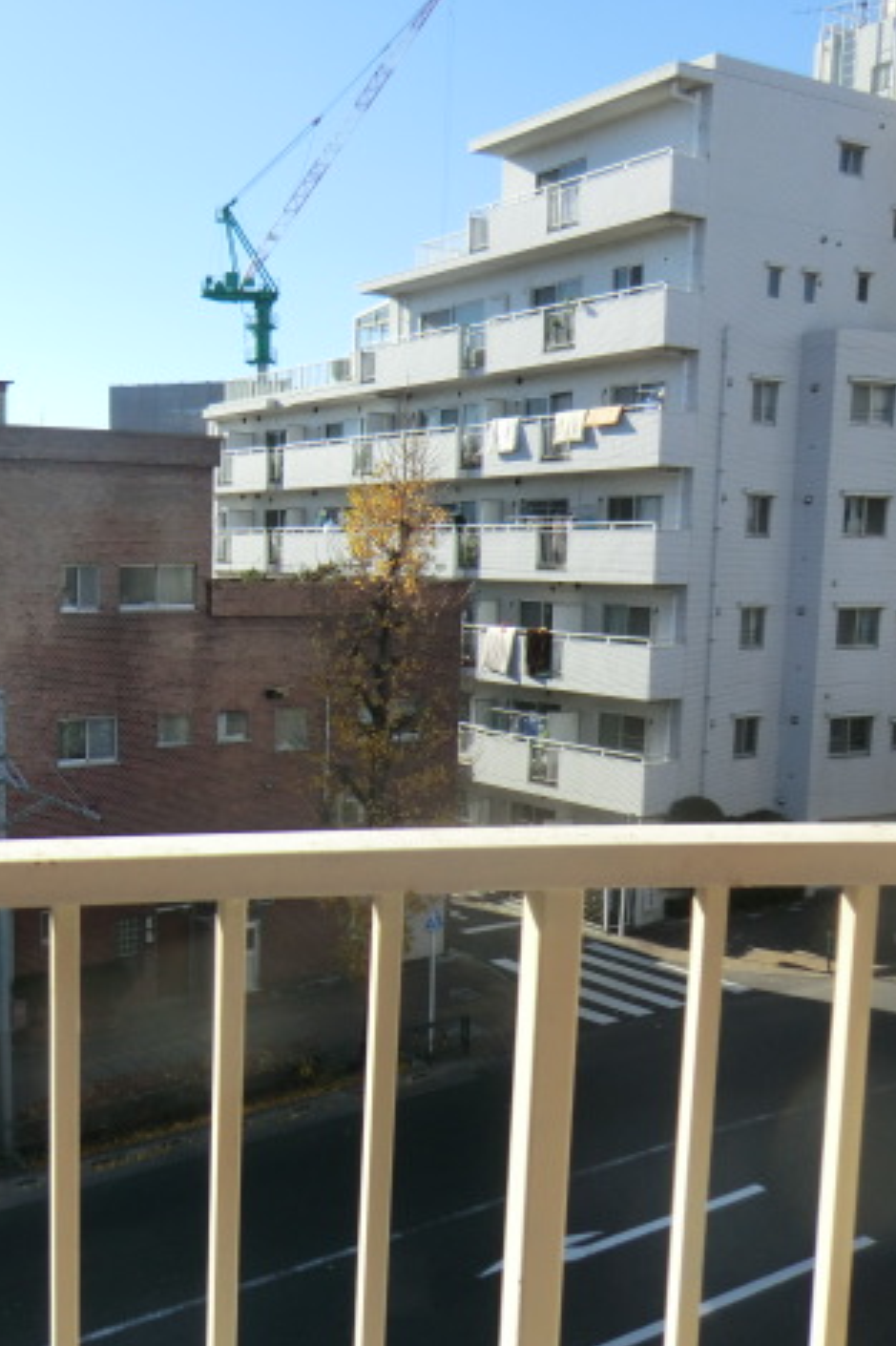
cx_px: 92
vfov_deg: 55.8
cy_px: 662
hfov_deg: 36.5
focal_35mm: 34
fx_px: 1270
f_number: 3.2
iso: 80
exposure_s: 1/640
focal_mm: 4.3
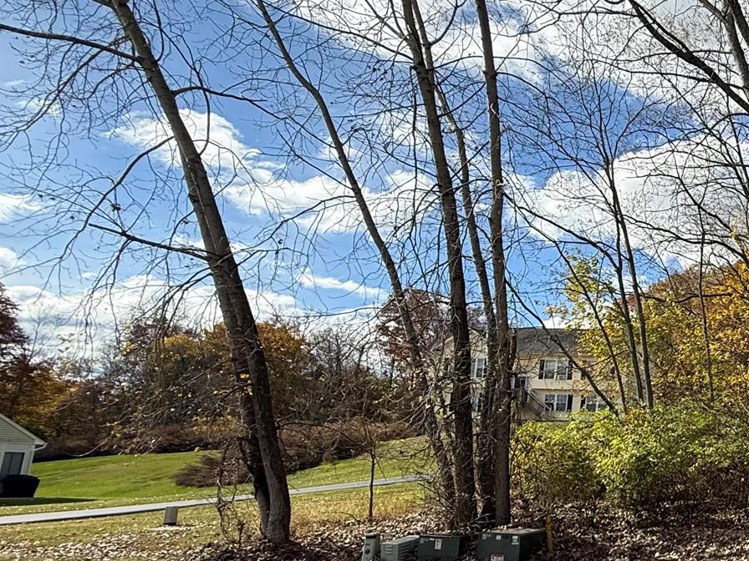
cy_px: 363
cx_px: 841
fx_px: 692
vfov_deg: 43.7
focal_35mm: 32
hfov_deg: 43.0
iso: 64
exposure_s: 1/1534
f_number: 2.2
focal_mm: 2.22
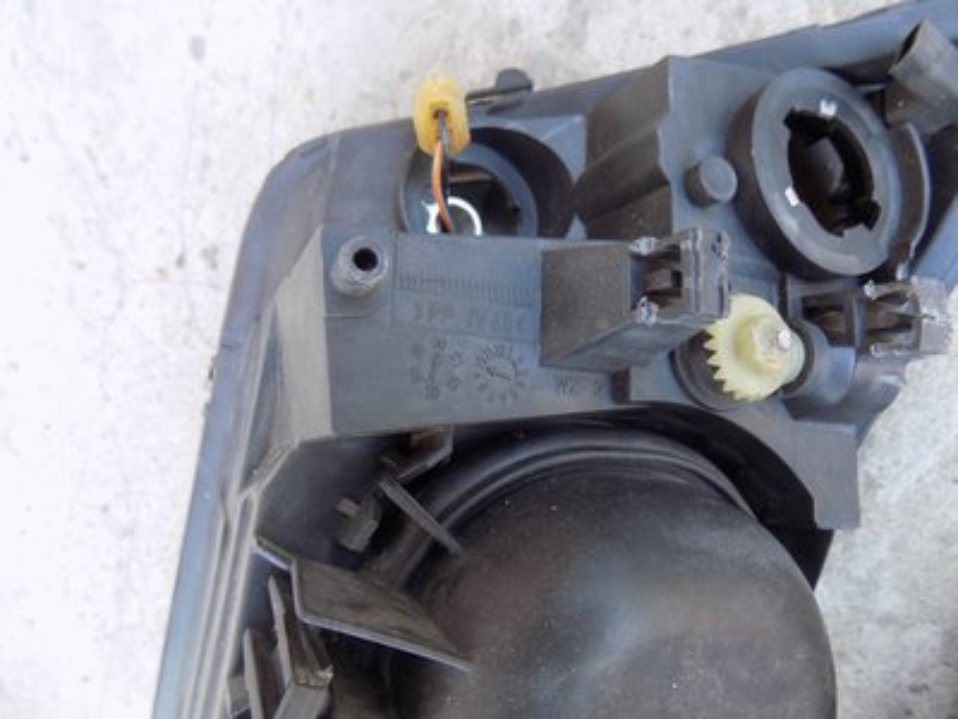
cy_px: 360
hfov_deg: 73.9
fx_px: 637
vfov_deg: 58.9
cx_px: 479
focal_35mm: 23
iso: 125
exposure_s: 1/30
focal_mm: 4
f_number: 3.1
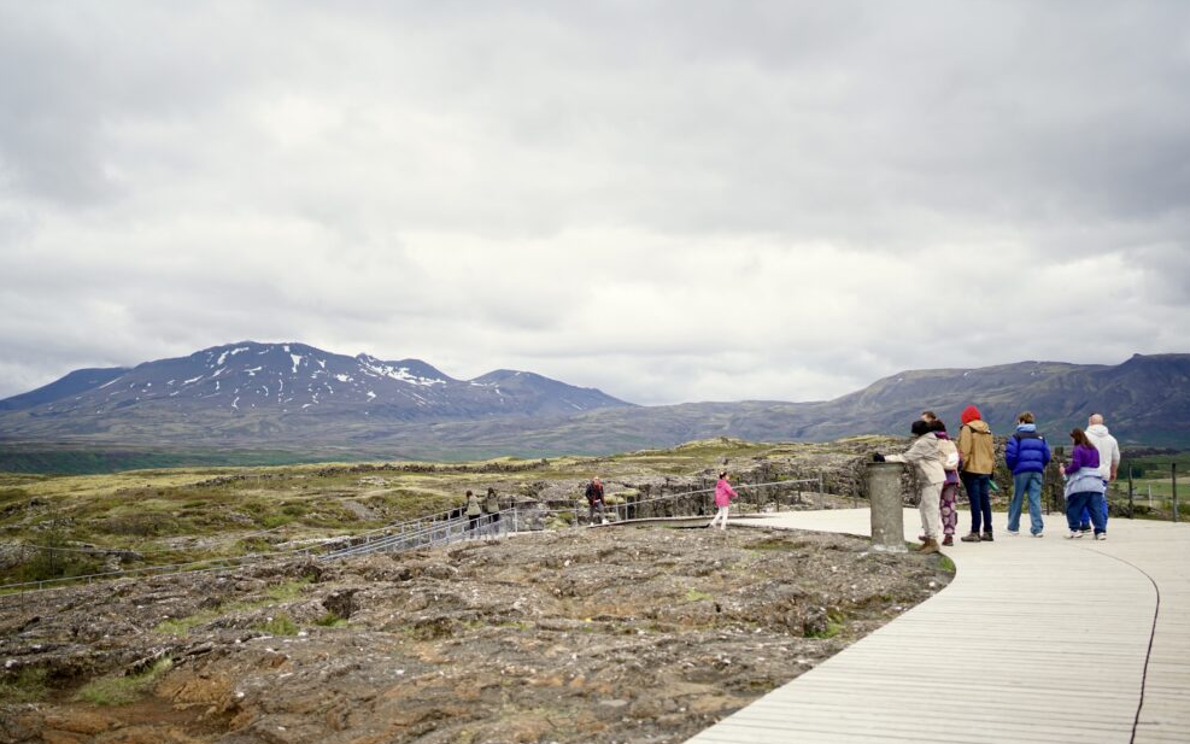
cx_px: 616
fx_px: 1200
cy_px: 409
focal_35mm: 37
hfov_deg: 52.7
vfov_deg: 34.4
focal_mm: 35
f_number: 2.2
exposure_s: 1/5000
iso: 400
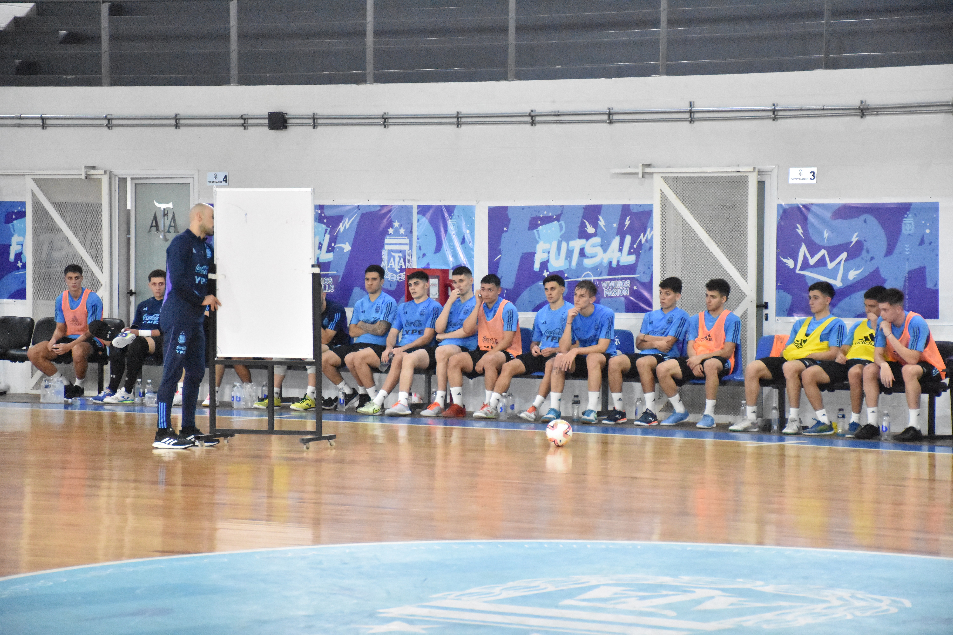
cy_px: 318
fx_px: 3176
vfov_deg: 11.4
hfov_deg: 17.1
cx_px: 476
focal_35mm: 120
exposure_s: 1/500
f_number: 5.3
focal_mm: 80
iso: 12800
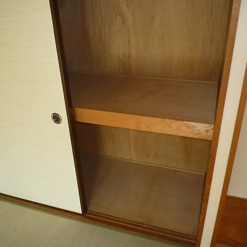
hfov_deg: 54.0
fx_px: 242
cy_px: 125
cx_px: 134
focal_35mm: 30
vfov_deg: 54.0
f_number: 2.8
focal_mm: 4.4
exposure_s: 1/30
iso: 100
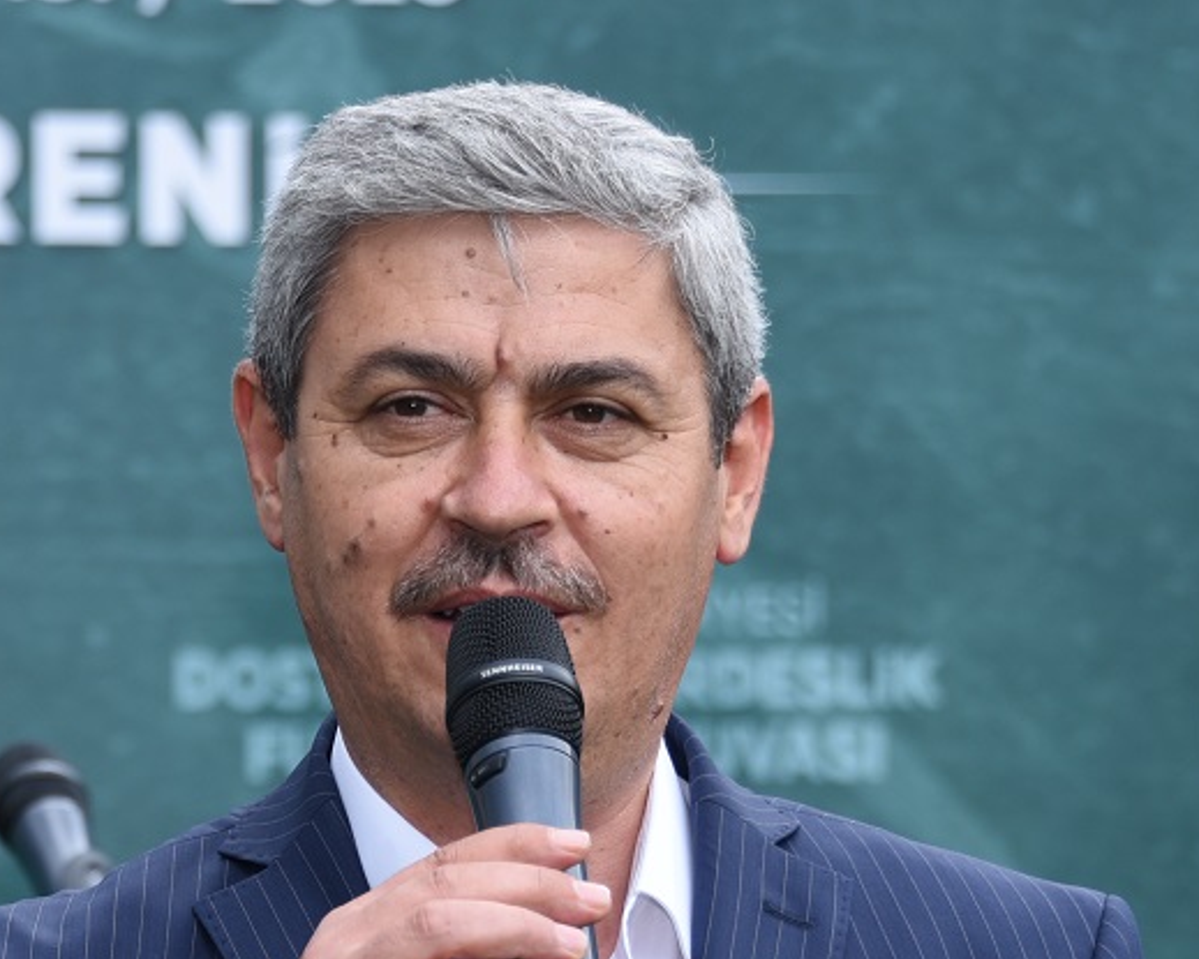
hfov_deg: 6.1
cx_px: 557
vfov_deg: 4.9
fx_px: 11176
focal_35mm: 315
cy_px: 916
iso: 250
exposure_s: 1/250
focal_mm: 116
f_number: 5.6
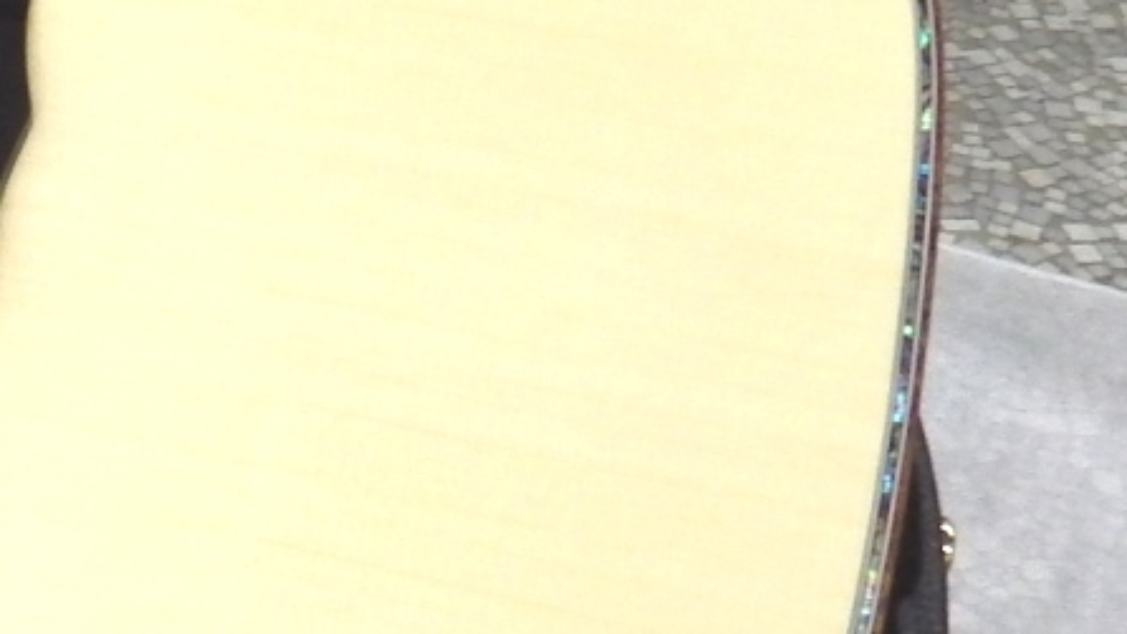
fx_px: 2301
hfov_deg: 22.0
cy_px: 259
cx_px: -639
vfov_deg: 15.7
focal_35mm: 77
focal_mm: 4
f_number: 3.1
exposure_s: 1/45
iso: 160
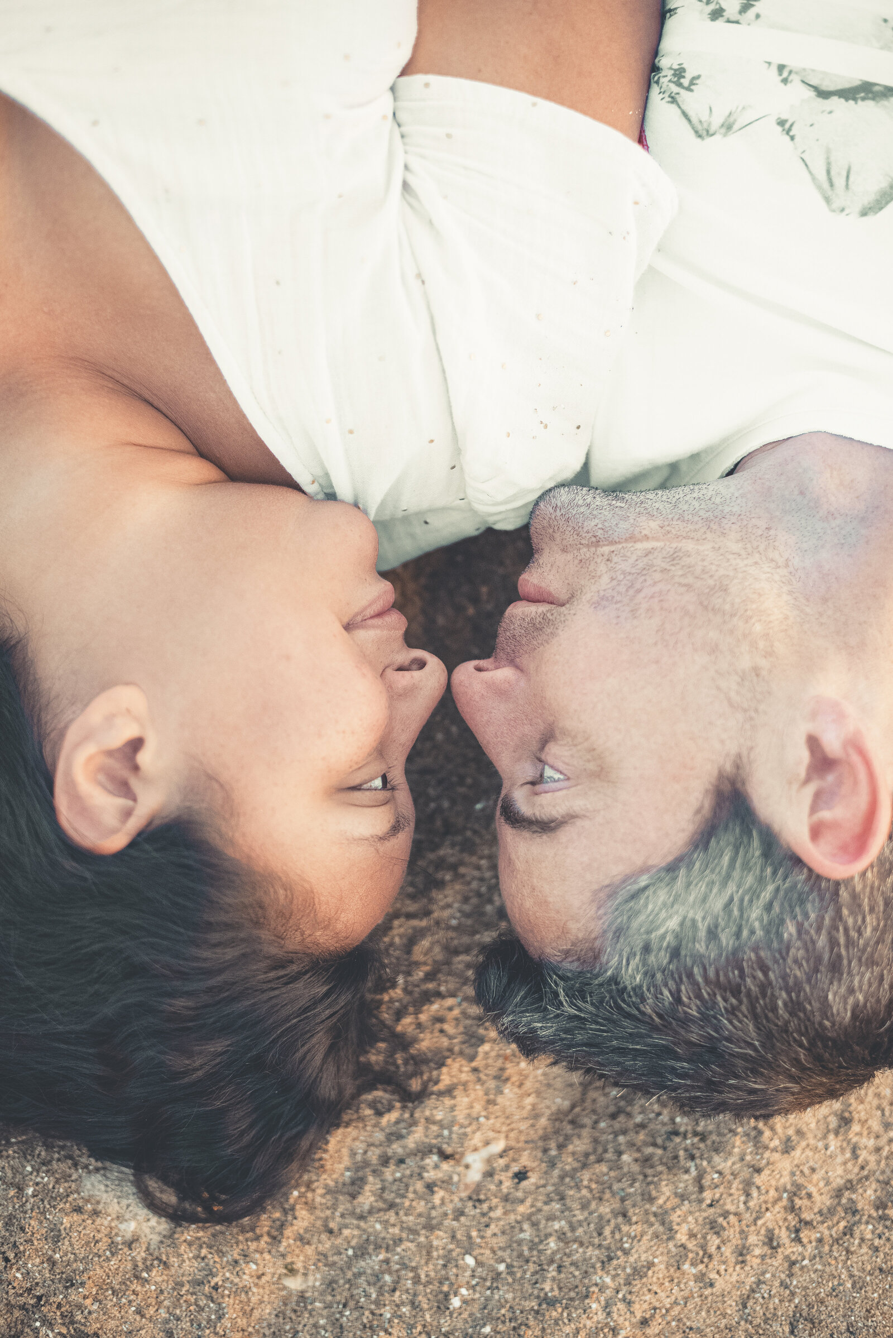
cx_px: 446
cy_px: 669
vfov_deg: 39.6
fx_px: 1859
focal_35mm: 50
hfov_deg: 27.0
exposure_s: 1/1600
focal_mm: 50
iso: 1600
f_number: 2.2
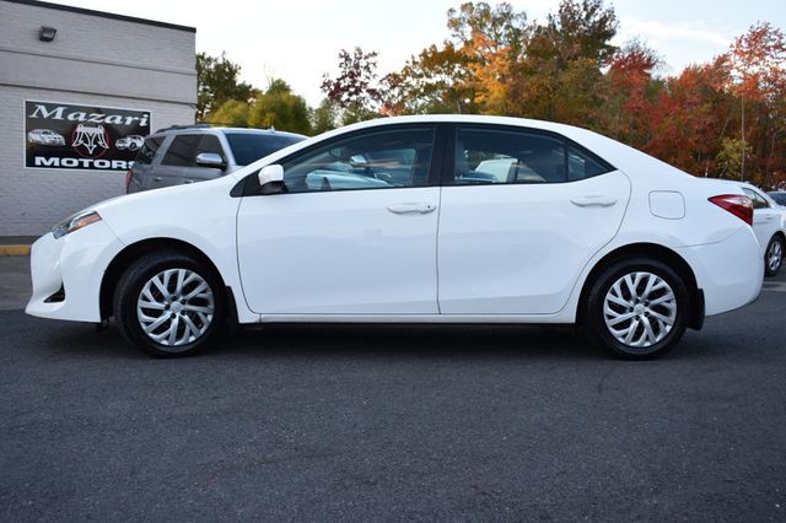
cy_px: 262
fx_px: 786
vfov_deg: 36.8
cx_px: 393
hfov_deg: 53.2
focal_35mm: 36
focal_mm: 24
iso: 400
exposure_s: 1/125
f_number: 5.6
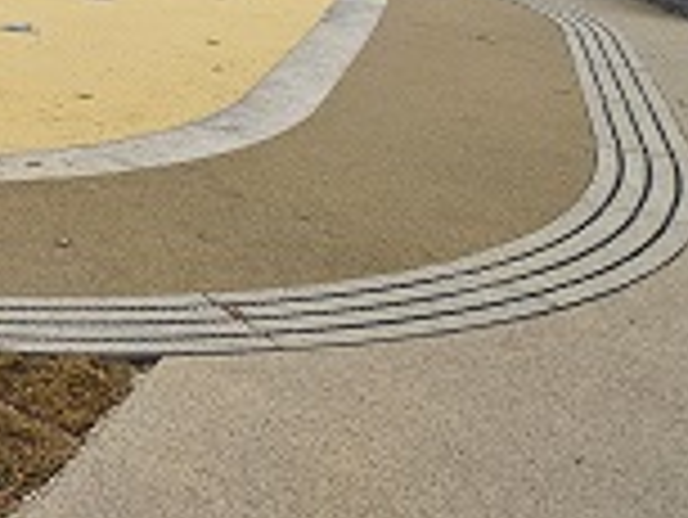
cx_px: -427
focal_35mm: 48
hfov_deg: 25.3
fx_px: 955
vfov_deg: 25.4
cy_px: -185
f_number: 2.2
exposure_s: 1/363
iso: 50
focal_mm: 2.2
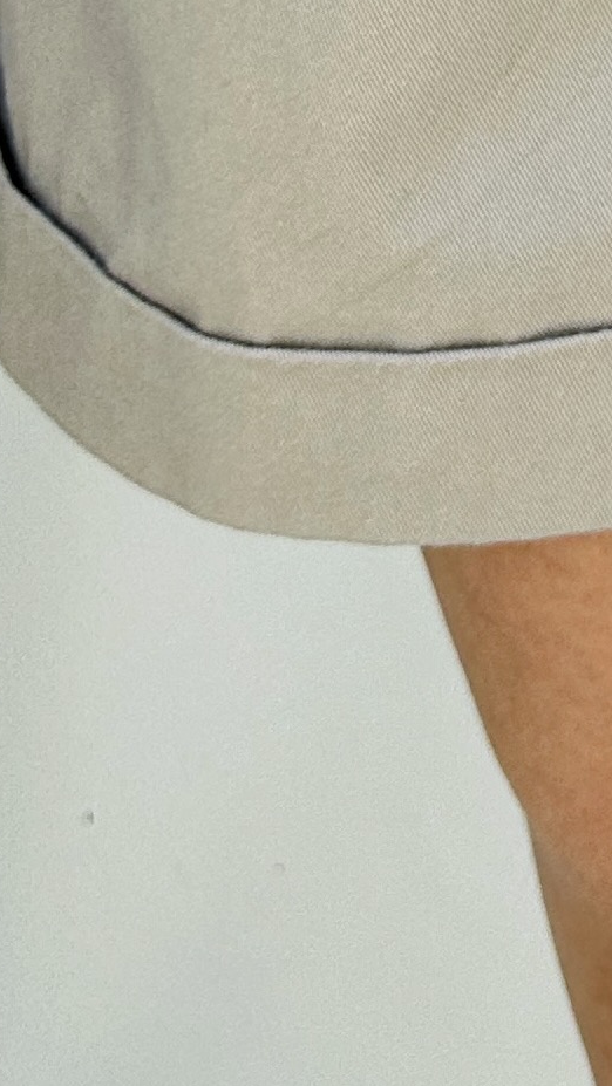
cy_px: -791
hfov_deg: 11.8
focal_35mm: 94
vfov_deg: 18.4
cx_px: 1149
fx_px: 2710
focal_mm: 6.86
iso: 80
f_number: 1.78
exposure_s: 1/521
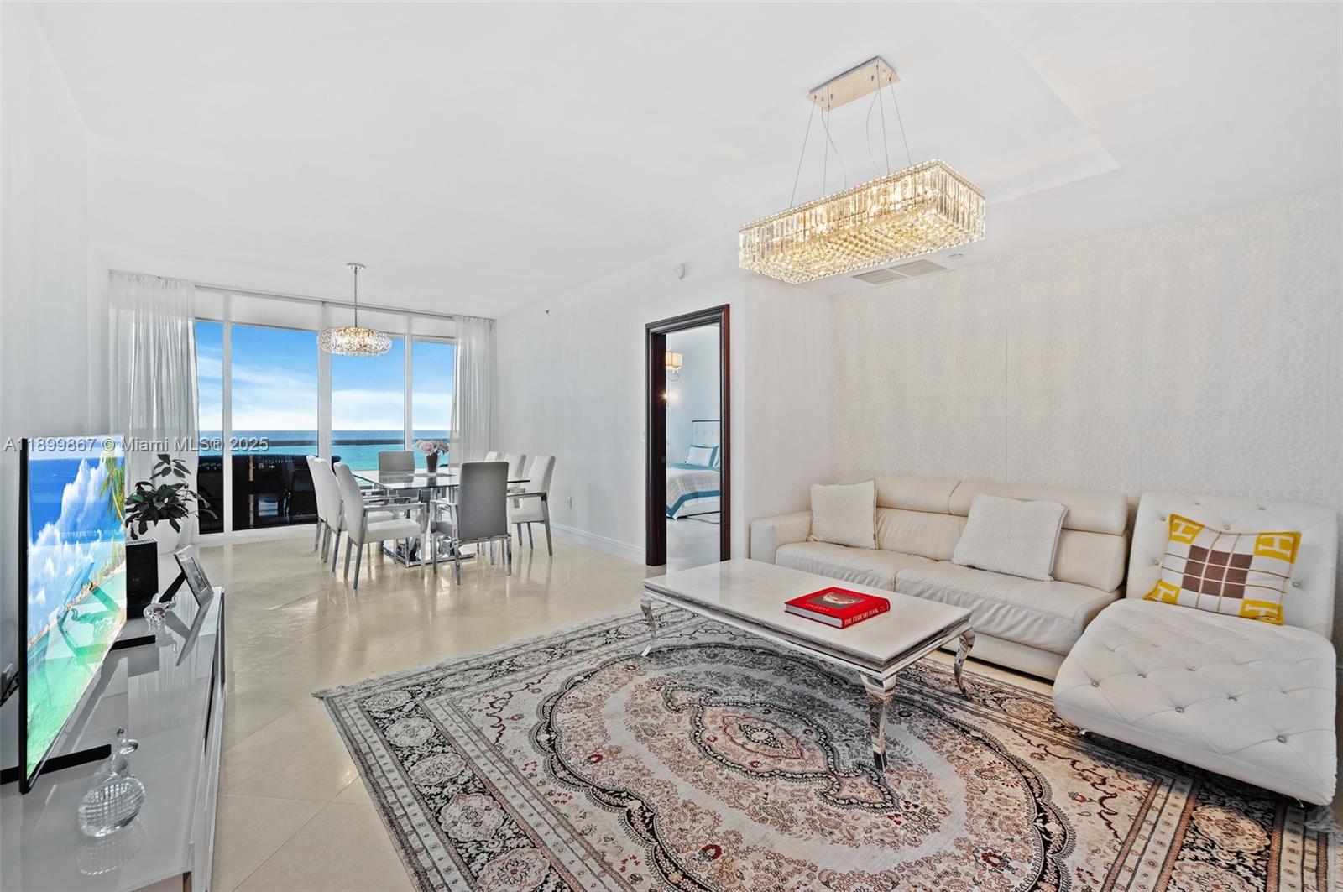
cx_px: 672
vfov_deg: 77.2
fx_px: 559
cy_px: 446
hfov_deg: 100.5
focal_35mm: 15
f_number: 8
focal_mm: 15
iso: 200
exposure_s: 1/10
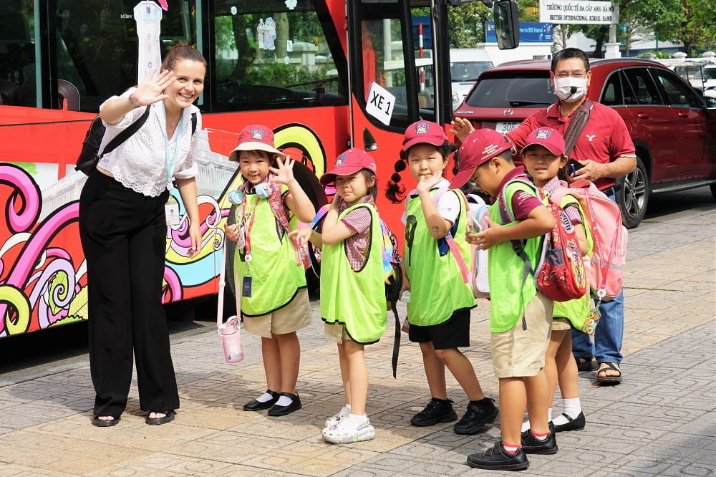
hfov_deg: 37.5
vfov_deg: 25.5
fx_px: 1054
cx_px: 358
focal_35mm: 53
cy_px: 238
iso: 100
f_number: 10
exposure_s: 1/125
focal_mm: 53
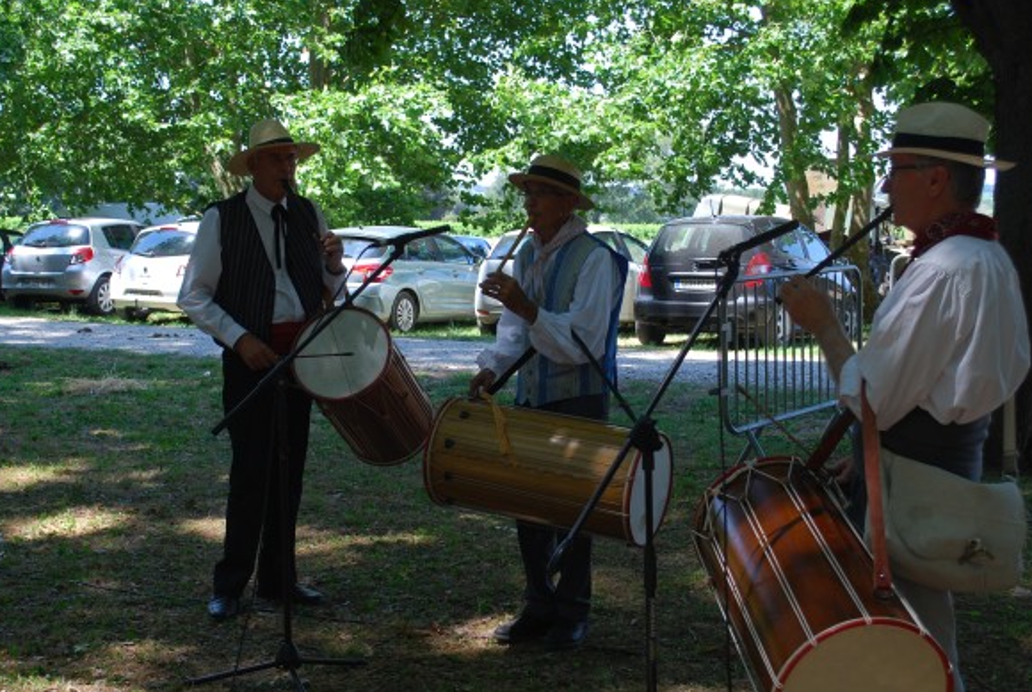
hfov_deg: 37.4
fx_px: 1522
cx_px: 488
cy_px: 337
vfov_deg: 25.6
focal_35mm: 53
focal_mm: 32
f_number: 5.6
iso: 180
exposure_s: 1/125
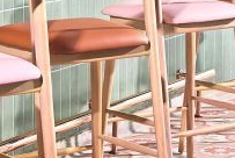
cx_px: 235
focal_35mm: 195
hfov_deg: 10.4
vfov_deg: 6.9
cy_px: -148
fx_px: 1275
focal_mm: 21.2
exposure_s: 1/60
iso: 400
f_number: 8
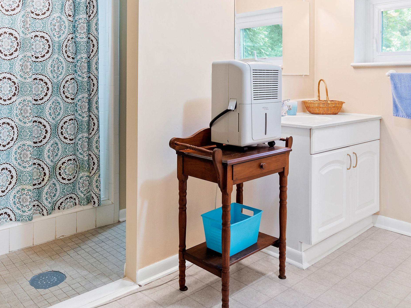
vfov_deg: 44.9
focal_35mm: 31
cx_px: 206
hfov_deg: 58.7
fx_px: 366
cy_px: 97
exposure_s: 1/1.25
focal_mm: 13
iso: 100
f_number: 7.1
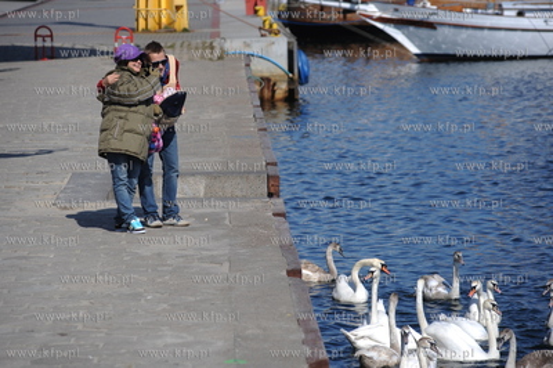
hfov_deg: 10.3
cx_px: 276
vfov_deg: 6.9
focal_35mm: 200
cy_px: 184
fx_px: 3070
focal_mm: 200
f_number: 5.6
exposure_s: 1/1000
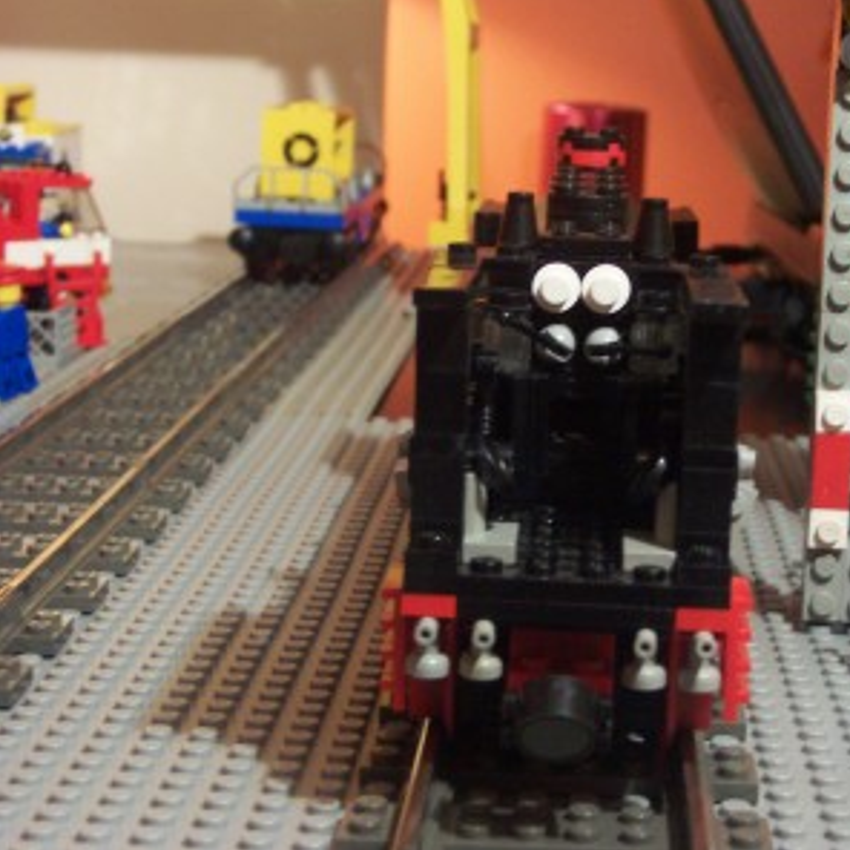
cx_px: 571
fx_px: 2750
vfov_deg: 17.6
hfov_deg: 17.5
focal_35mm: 99
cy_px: 422
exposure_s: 1/8
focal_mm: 12.8
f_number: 4
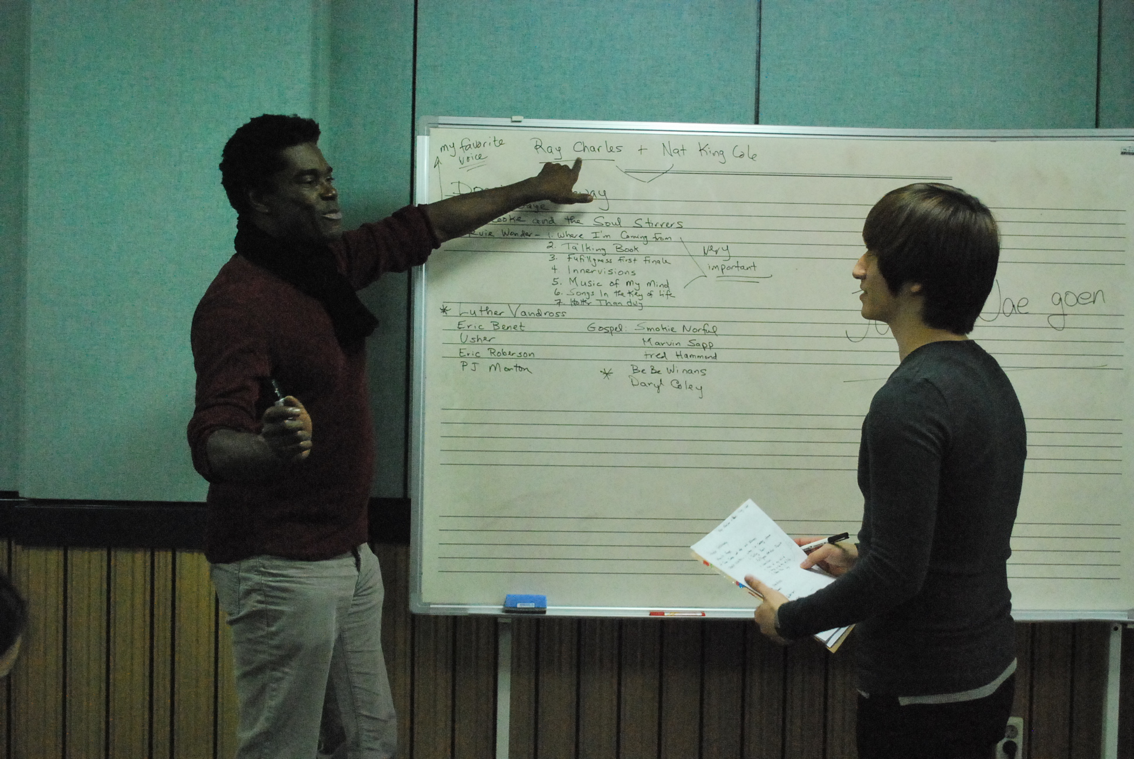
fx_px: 1514
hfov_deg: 41.1
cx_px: 567
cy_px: 380
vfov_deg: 28.2
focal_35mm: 48
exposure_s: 1/80
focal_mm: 32
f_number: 4.8
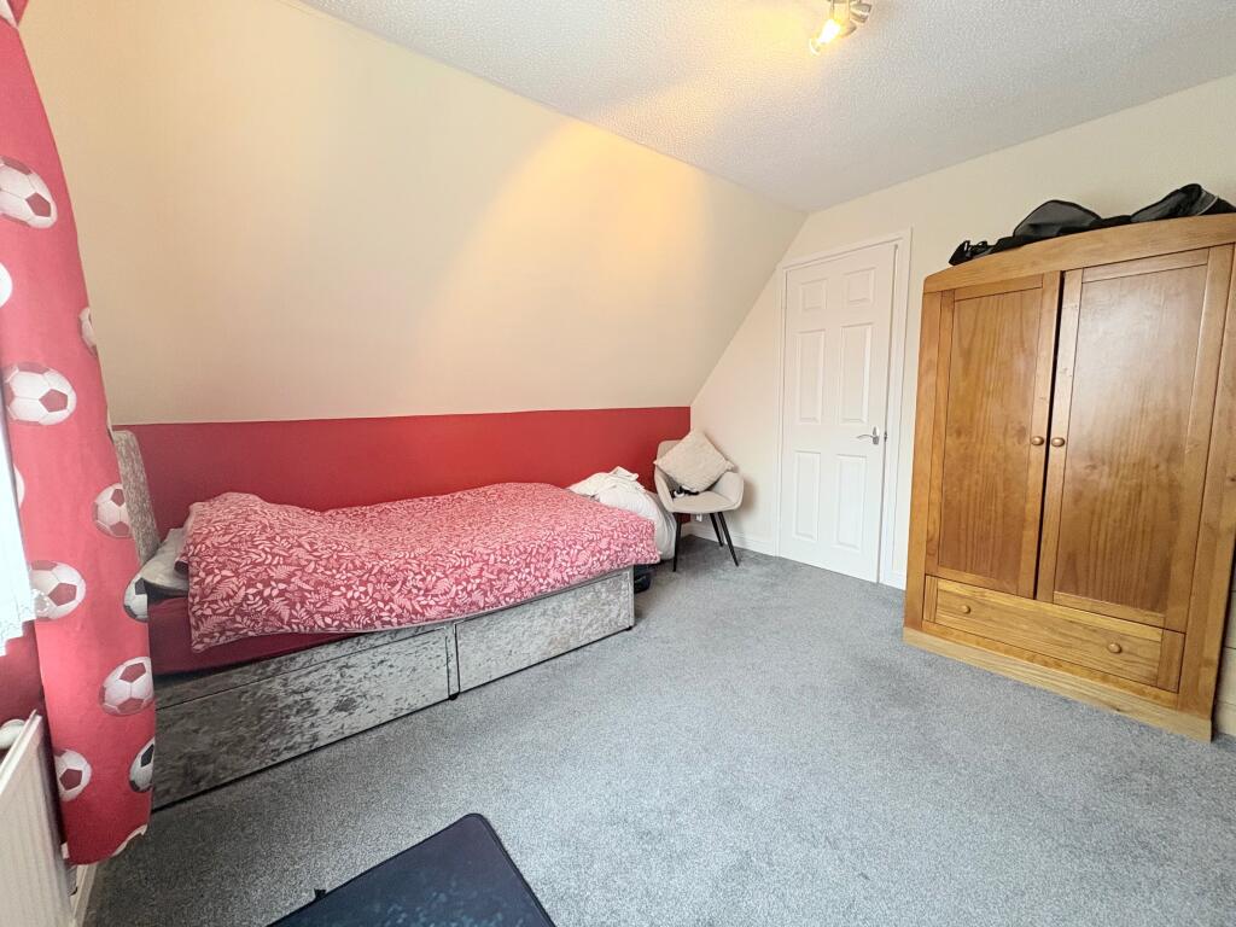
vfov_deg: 85.7
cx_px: 618
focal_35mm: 14
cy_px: 464
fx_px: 500
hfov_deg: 102.1
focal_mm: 2.22
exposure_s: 1/50
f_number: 2.2
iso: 250
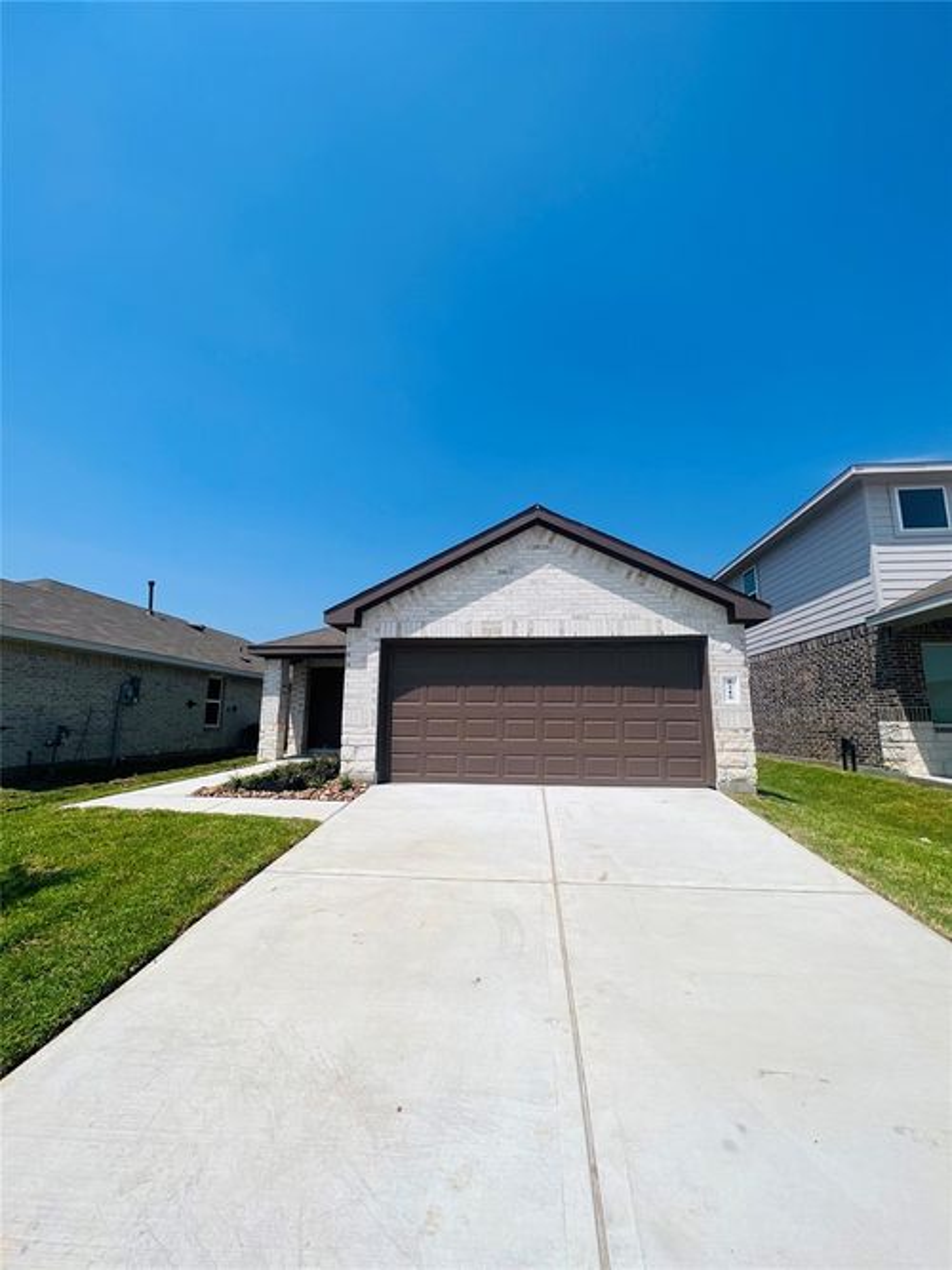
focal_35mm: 13
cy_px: 635
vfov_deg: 106.2
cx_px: 476
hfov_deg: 89.9
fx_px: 477
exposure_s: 1/3311
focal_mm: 1.57
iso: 32
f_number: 1.8
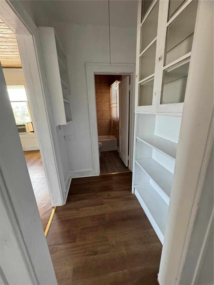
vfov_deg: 102.1
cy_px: 142
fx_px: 115
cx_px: 107
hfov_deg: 85.7
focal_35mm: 14
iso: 320
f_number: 2.2
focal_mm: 2.22
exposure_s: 1/73
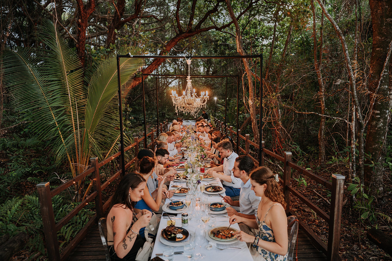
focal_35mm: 24
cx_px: 196
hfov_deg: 73.8
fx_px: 261
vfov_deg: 53.1
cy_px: 130
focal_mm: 24
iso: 1600
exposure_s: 1/160
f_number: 2.5
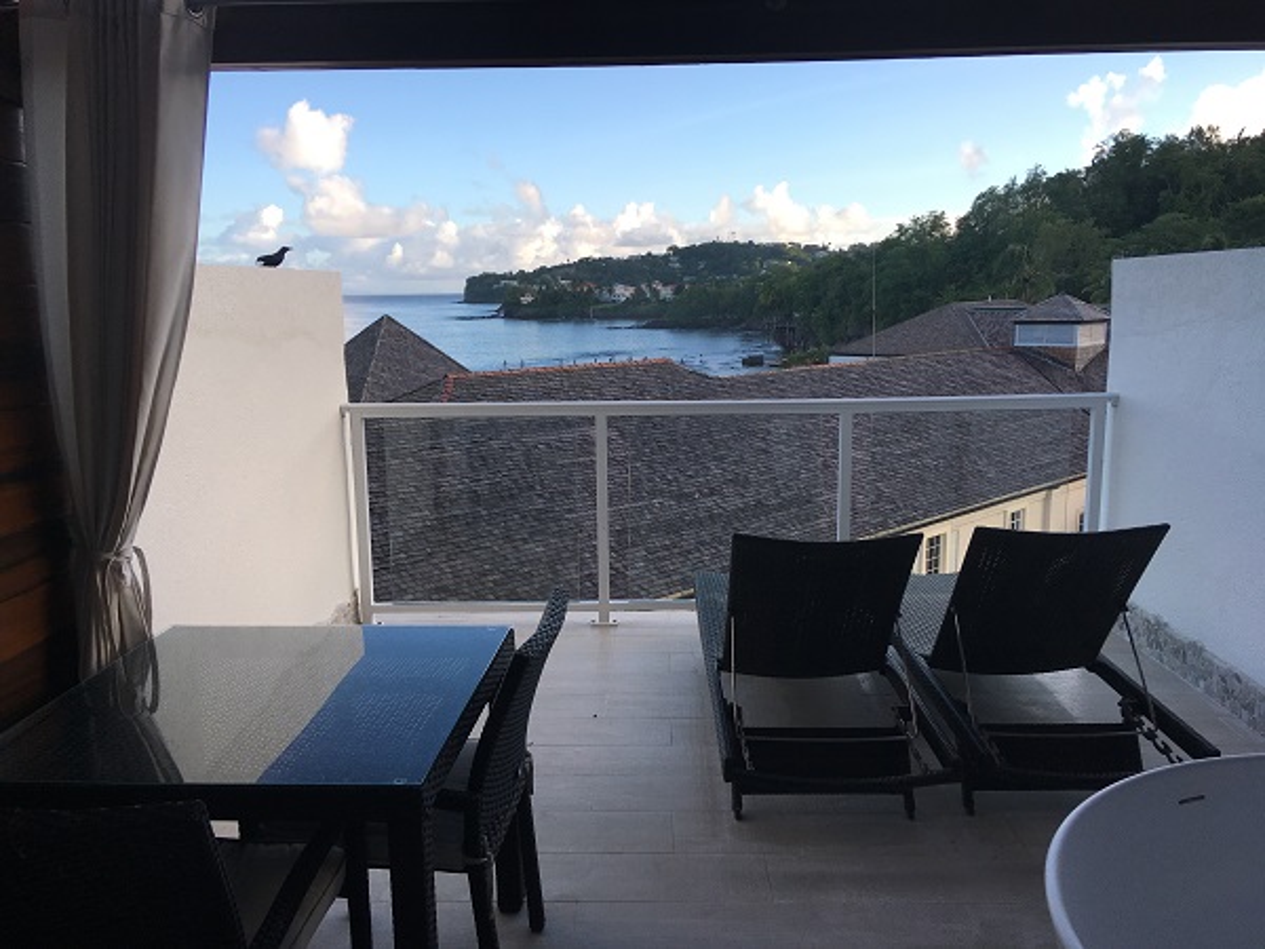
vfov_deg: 48.2
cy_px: 474
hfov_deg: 61.7
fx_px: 1060
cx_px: 632
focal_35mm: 29
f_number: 2.2
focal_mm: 4.15
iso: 25
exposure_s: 1/407
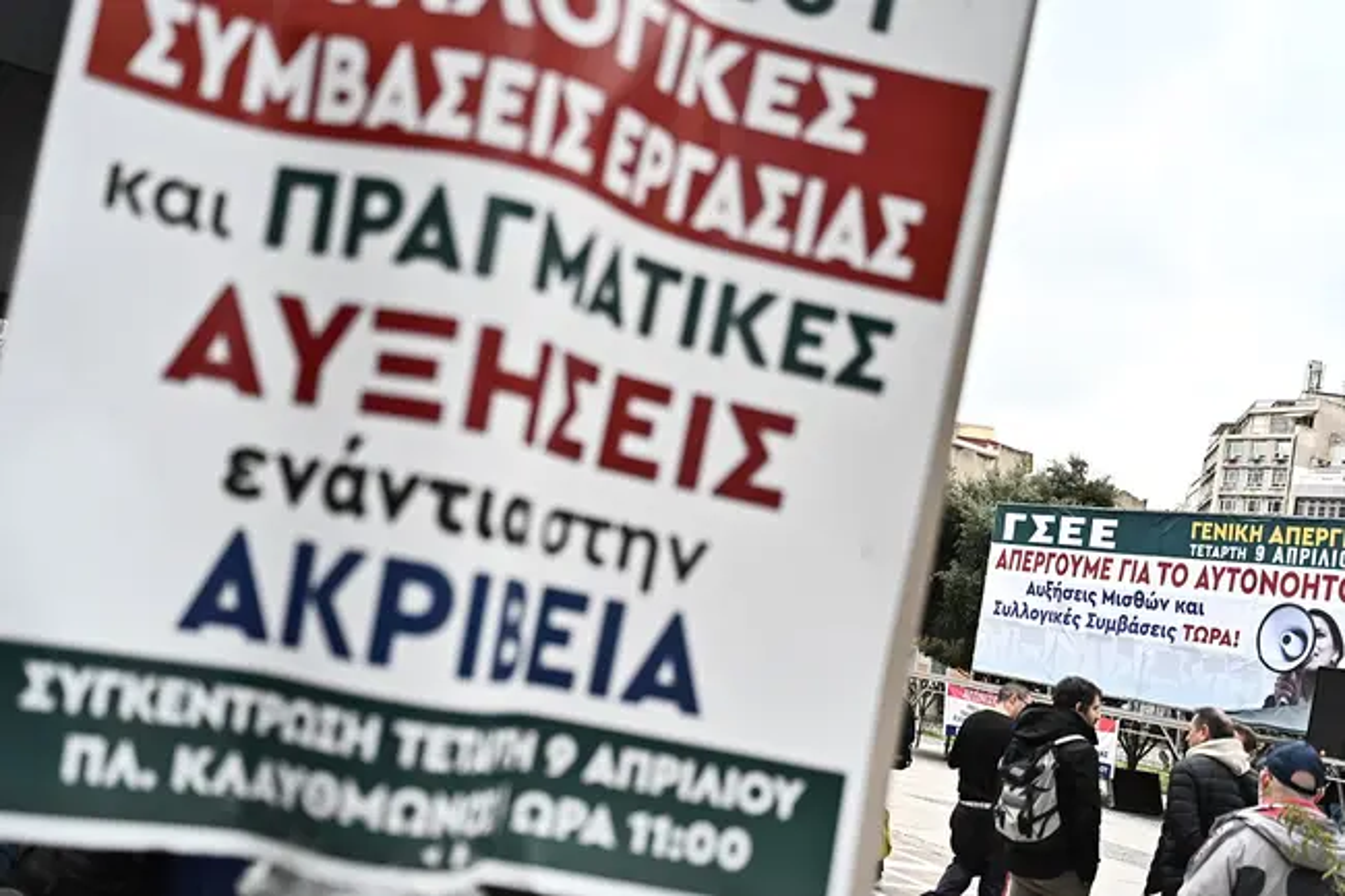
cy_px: 448
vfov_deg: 31.2
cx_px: 672
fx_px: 1606
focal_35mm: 43
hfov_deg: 45.4
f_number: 4
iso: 800
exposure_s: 1/5000
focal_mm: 43
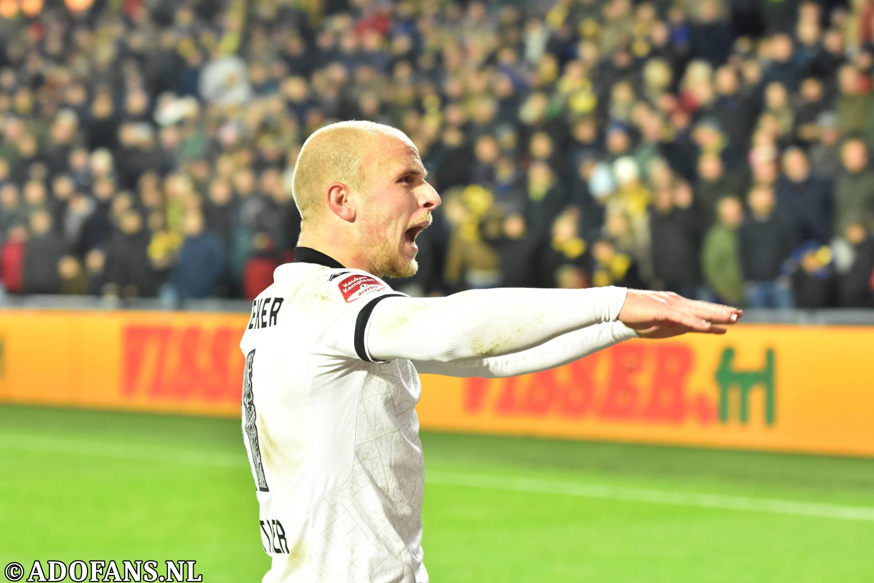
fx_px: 3459
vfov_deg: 9.6
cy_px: 292
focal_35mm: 142
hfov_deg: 14.4
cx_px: 437
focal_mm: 95
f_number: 2.8
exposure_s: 1/250
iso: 2000
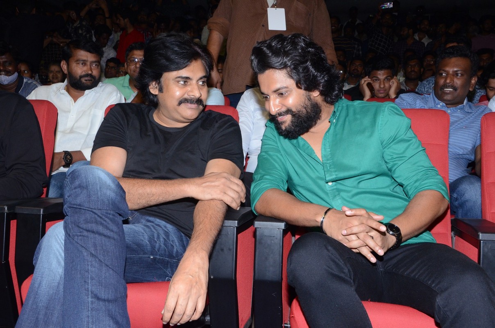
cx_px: 248
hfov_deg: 46.5
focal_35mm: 42
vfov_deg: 31.8
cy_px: 164
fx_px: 576
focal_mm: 28
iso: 1250
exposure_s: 1/125
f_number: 13
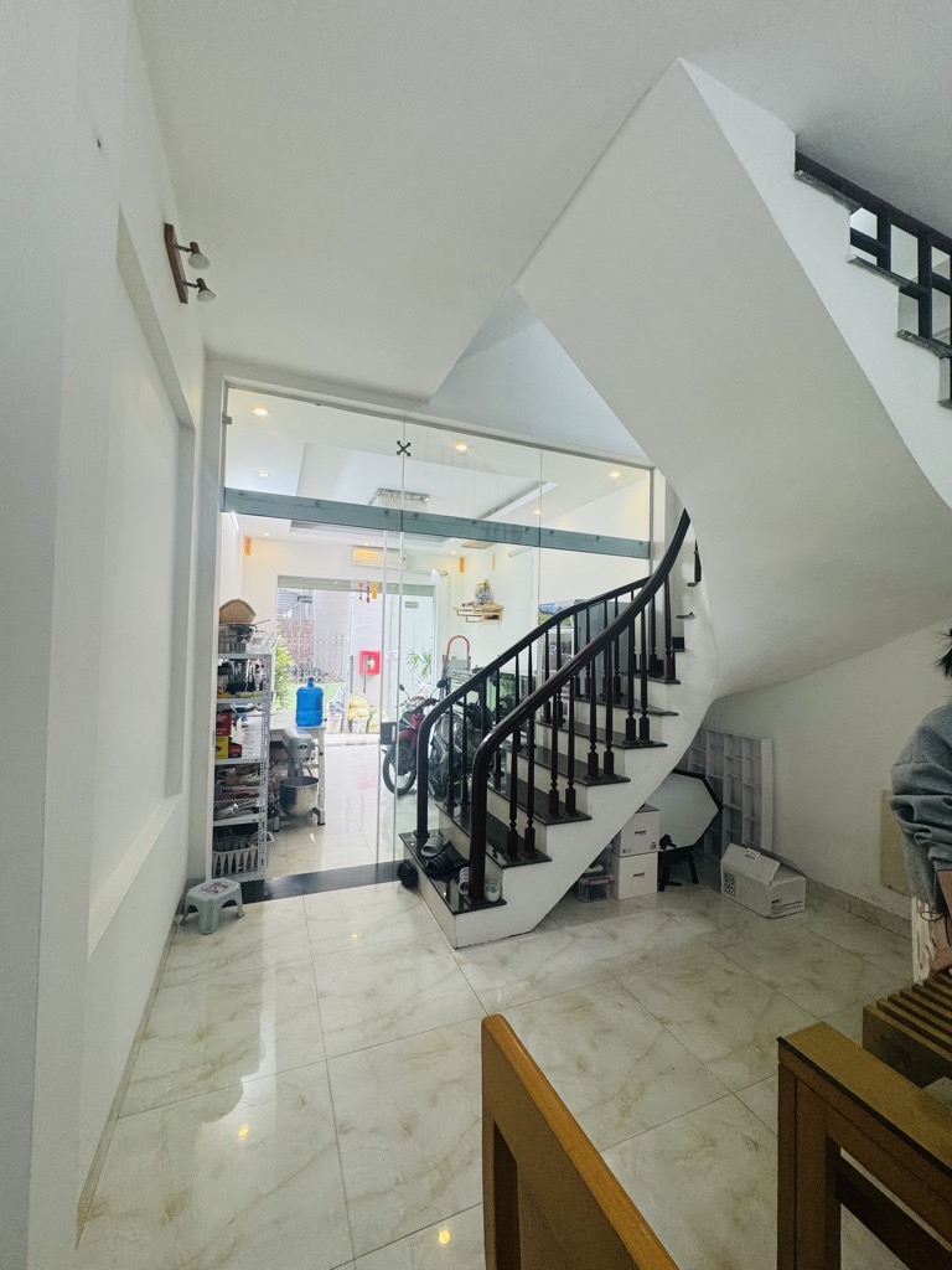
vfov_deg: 102.1
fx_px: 513
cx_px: 476
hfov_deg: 85.7
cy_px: 635
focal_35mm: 14
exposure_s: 1/100
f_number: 2.2
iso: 125
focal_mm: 2.22
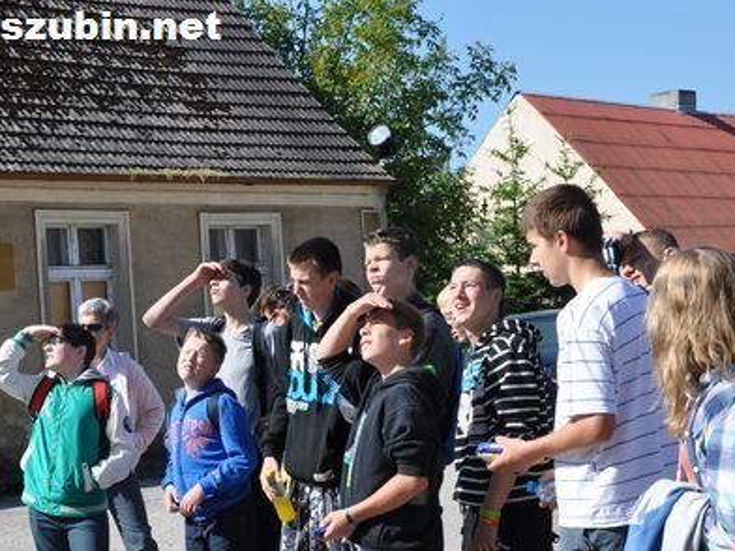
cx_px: 313
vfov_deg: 19.7
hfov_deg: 26.3
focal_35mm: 74
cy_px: 444
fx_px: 1571
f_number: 9
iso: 200
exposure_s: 1/320
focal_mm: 28
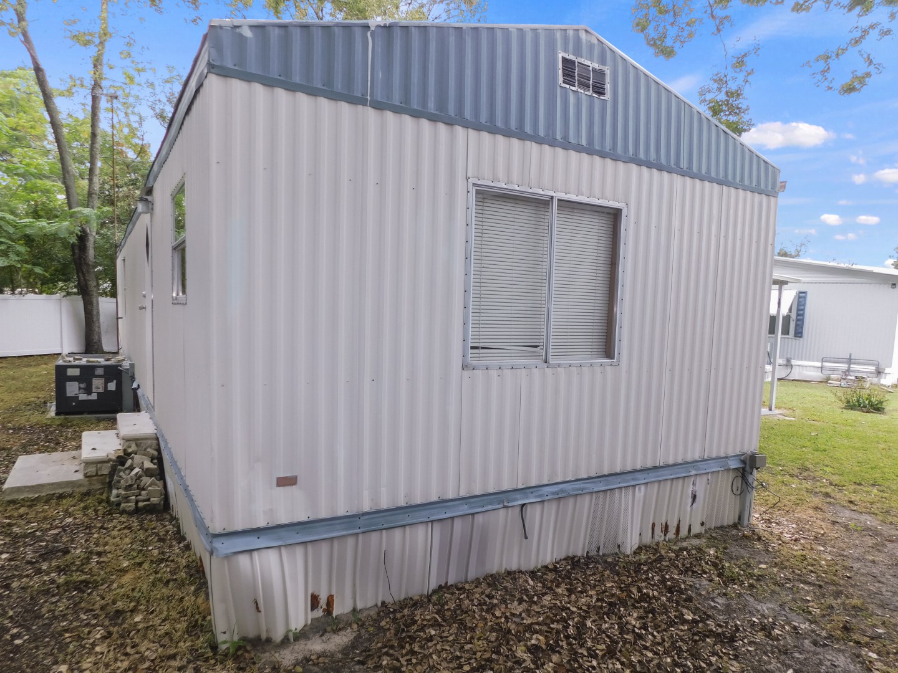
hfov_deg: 73.9
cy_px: 336
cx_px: 449
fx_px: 597
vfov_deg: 58.9
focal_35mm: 23
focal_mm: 4
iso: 125
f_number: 3
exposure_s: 1/50
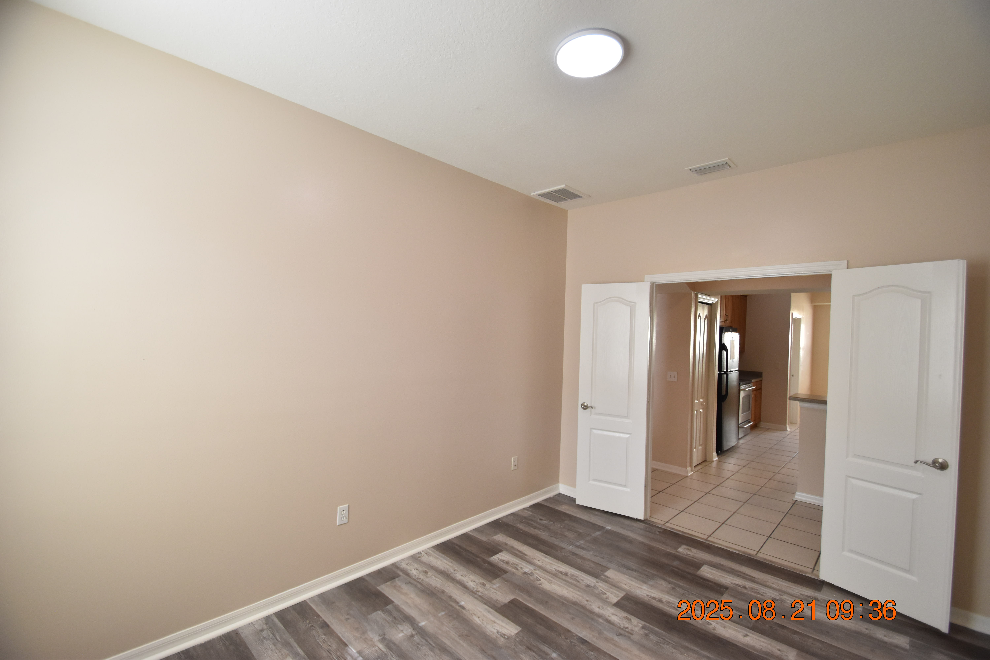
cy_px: 330
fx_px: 412
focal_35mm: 15
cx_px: 495
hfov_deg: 100.4
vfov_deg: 77.3
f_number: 3.5
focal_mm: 10
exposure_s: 1/350
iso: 800
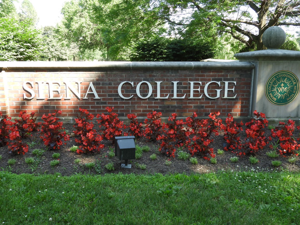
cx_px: 150
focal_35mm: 33
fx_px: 286
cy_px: 112
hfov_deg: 55.4
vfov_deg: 42.9
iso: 100
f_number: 3.6
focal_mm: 5.9
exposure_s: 1/100
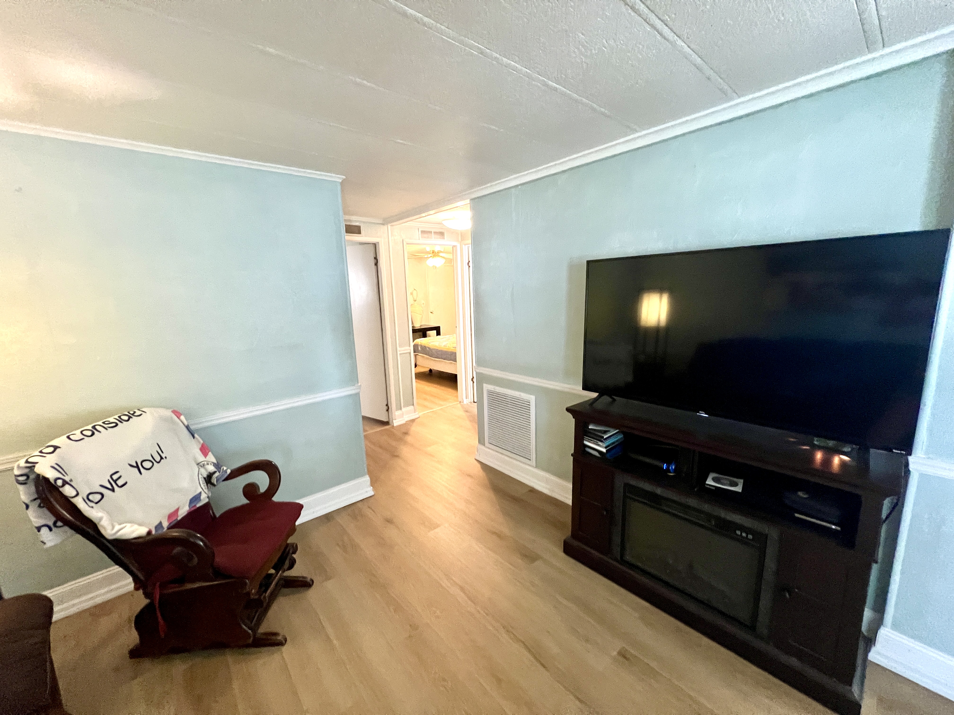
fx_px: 358
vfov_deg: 89.9
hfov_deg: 106.2
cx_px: 477
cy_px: 358
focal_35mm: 13
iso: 500
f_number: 1.8
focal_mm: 1.57
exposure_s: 1/60
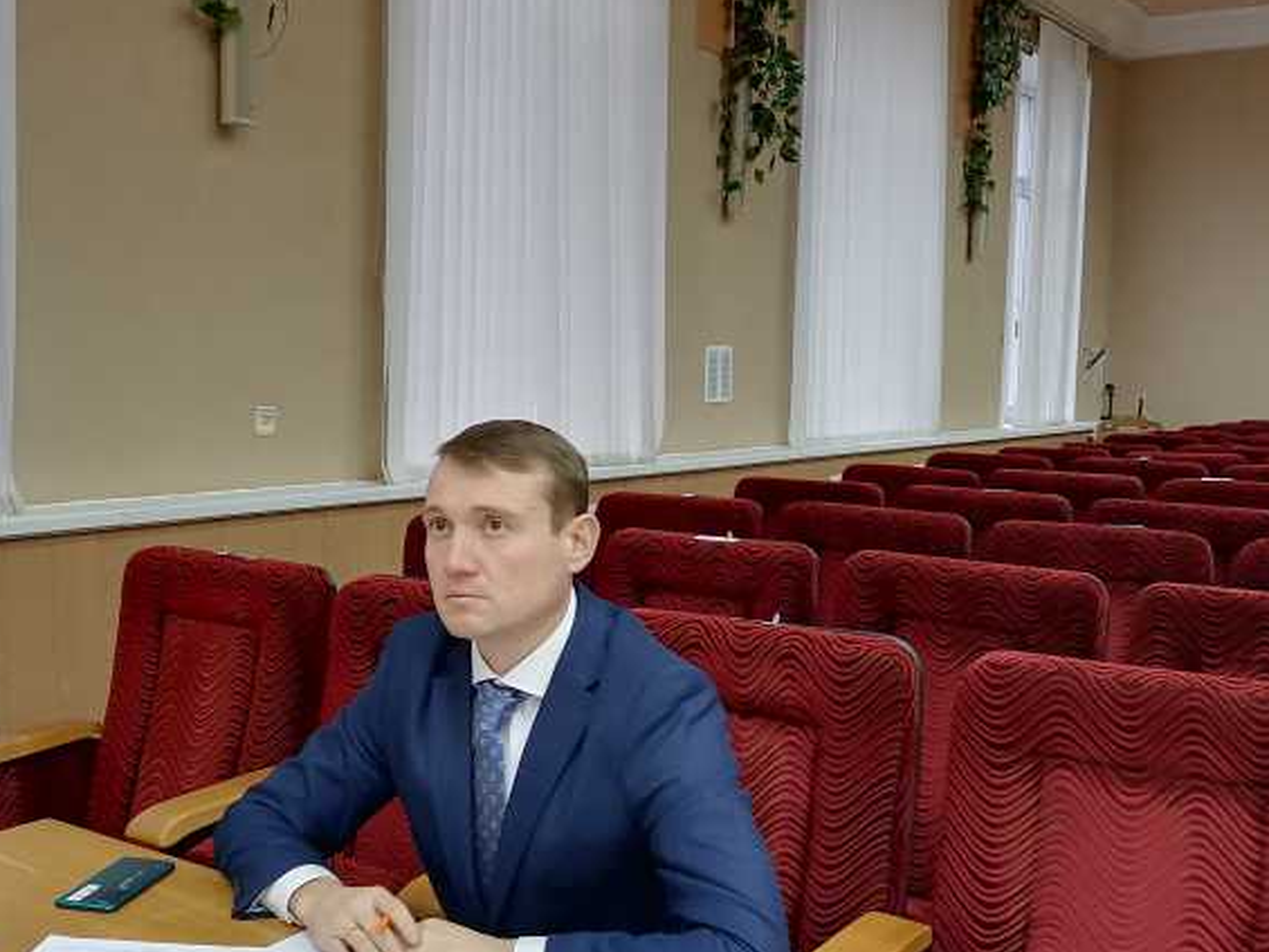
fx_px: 1577
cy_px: 495
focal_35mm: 43
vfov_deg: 33.6
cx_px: 505
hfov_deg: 43.6
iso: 200
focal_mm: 5.3
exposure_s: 1/33.3
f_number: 1.8
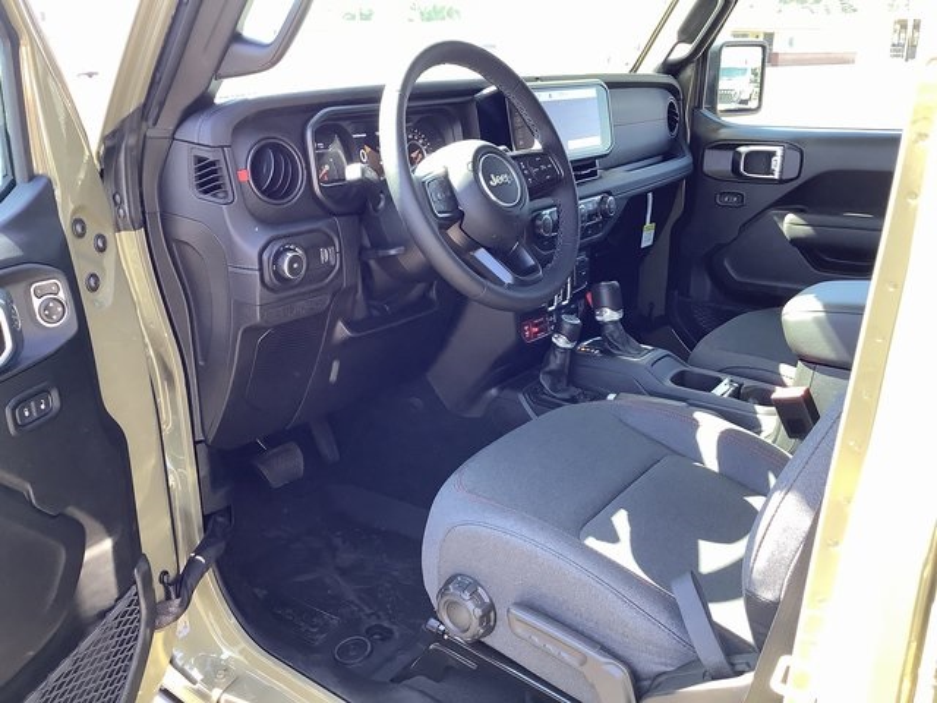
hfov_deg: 58.4
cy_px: 352
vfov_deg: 45.4
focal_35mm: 31
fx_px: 839
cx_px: 468
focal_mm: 3.3
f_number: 2.4
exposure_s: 1/100
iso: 100
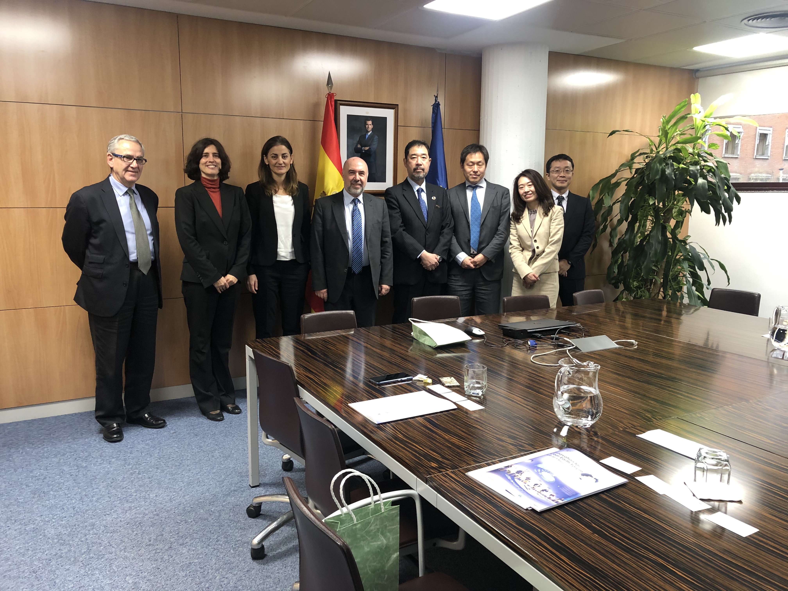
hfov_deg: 63.4
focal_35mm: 28
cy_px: 296
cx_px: 394
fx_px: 637
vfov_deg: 49.7
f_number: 1.8
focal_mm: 3.99
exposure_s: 1/15
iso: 40
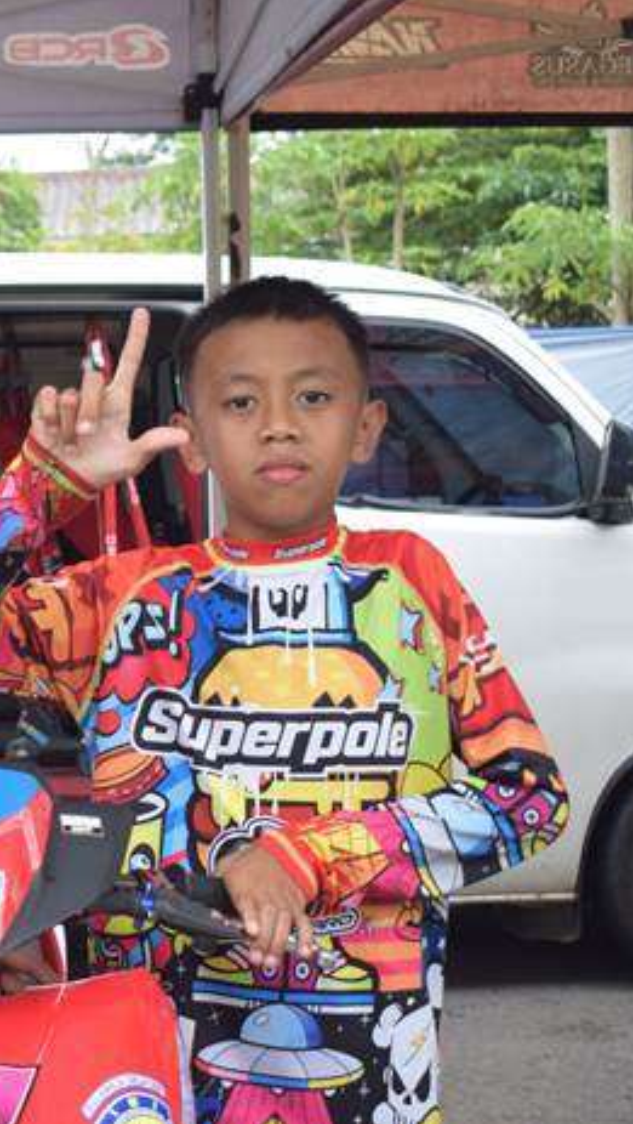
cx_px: -124
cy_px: 562
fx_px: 2264
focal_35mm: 76
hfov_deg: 15.4
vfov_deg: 27.9
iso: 400
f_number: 5
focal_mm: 32
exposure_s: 1/100
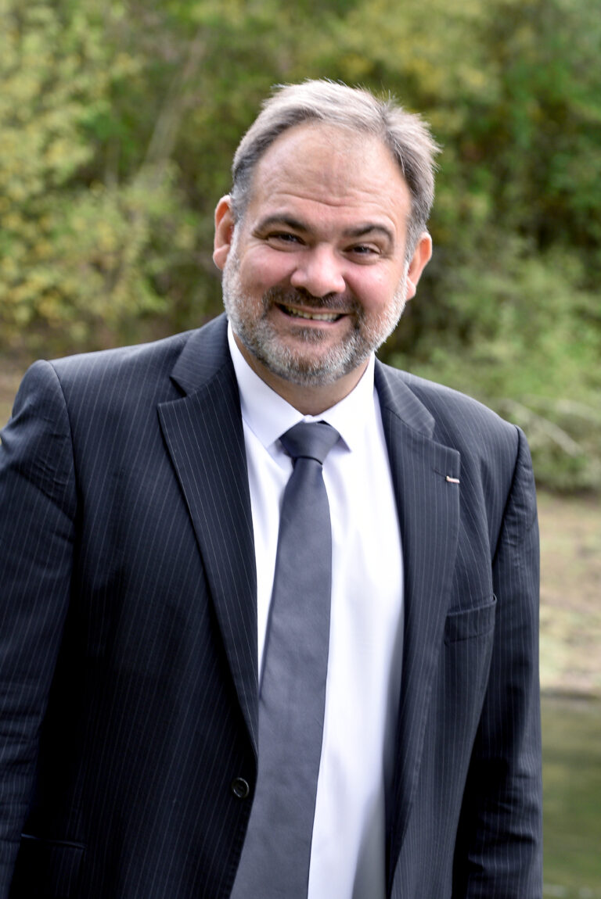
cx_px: 300
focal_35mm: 105
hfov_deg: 13.1
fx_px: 2626
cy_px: 450
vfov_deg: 19.4
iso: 400
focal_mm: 105
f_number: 8
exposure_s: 1/125
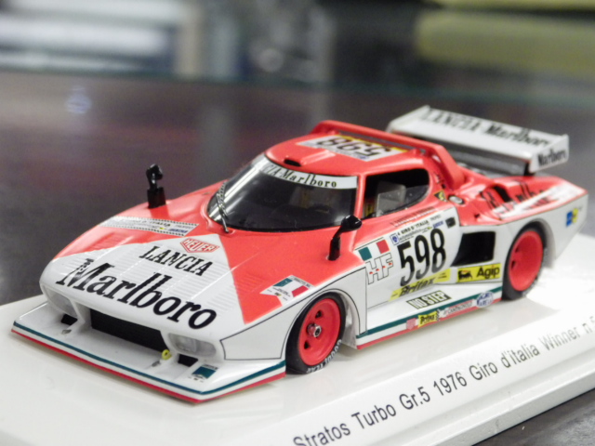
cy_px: 223
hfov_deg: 19.1
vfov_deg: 14.4
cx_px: 298
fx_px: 1770
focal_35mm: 103
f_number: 4.6
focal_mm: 18.4
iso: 800
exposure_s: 1/50
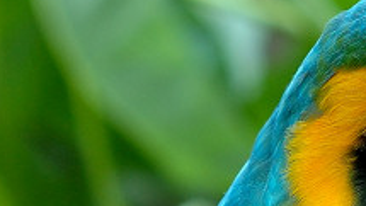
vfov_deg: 2.5
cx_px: 292
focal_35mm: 476
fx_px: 4619
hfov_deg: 4.5
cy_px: 451
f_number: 3.2
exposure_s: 1/160
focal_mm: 85
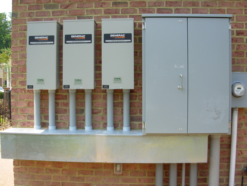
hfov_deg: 49.0
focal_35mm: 38
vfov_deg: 37.7
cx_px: 124
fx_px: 271
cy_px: 93
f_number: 2.9
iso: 50
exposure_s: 1/406
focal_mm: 6.3
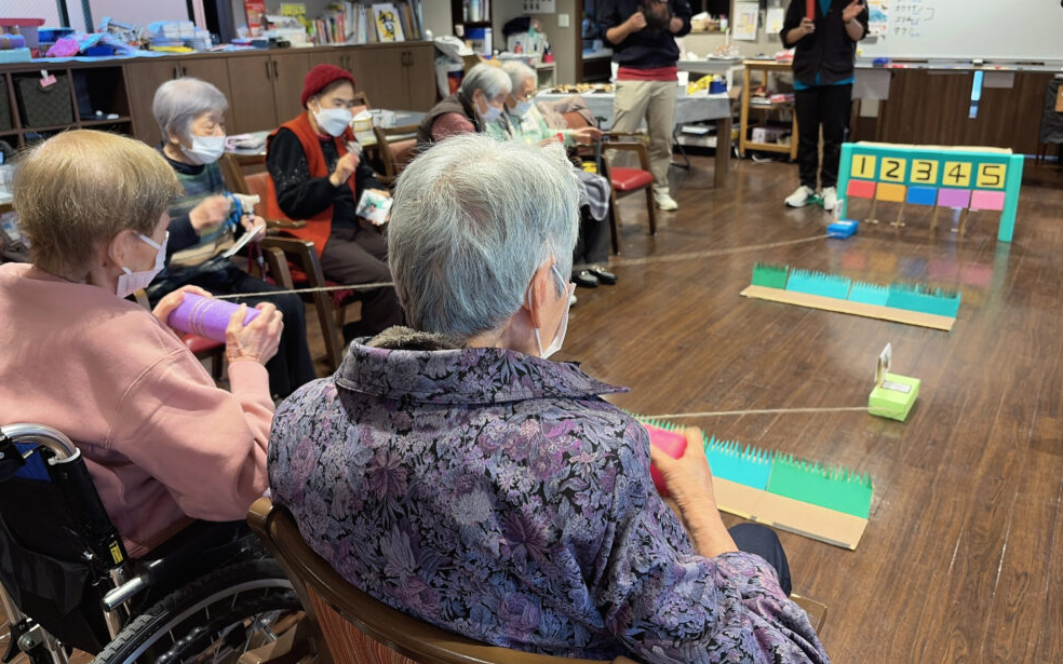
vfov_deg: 44.4
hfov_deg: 66.5
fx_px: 811
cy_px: 276
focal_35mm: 28
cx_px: 535
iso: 160
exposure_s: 1/60
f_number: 1.6
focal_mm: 5.96
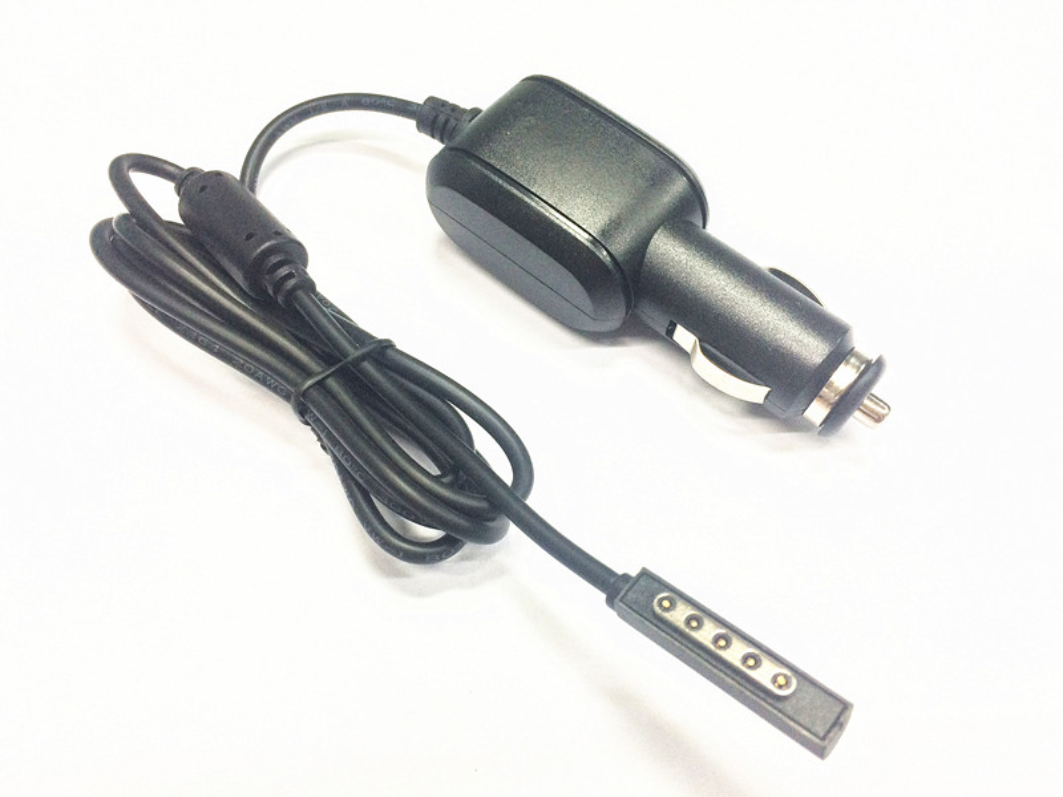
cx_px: 532
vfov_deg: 48.2
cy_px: 398
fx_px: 891
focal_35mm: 29
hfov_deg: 61.7
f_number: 2.2
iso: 80
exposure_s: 1/33
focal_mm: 4.15
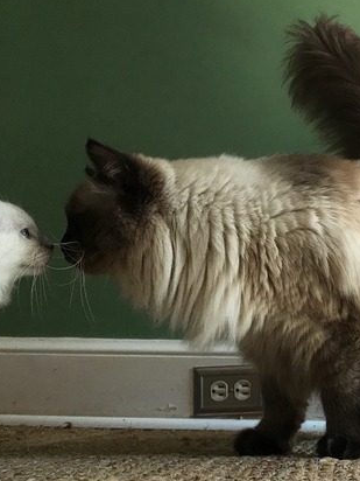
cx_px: 334
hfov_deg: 26.5
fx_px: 735
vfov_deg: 35.9
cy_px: 309
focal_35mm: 53
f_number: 1.8
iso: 25
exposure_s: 1/40
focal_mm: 3.99
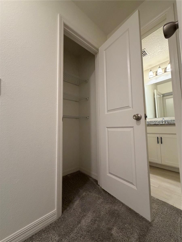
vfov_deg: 102.1
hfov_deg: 85.7
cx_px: 91
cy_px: 121
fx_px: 98
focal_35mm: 14
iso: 200
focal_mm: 2.22
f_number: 2.2
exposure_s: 1/60
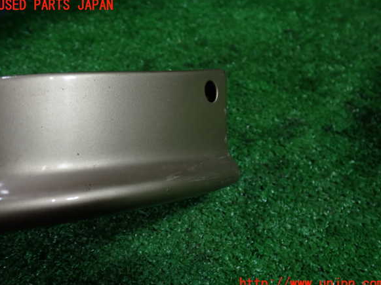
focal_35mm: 31
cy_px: 145
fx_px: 341
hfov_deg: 58.4
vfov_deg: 45.4
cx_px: 191
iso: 160
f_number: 2.3
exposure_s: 1/60
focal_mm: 5.4
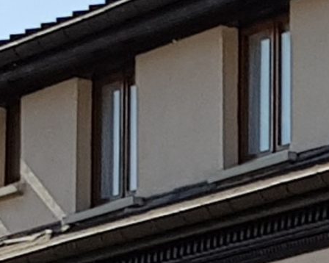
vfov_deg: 10.4
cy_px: 340
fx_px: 1411
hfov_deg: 10.8
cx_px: 845
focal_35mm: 145
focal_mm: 4.2
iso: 40
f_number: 1.7
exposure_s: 1/2288
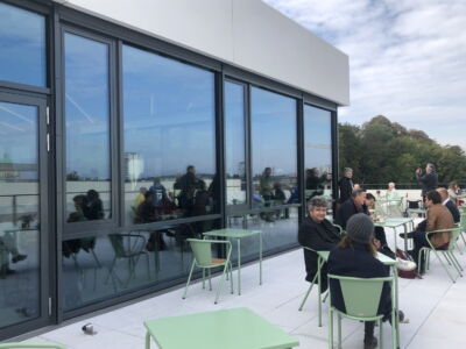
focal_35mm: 28
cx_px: 233
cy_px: 174
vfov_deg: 49.7
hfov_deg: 63.4
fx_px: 377
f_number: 1.8
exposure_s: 1/917
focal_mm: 3.99
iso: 20
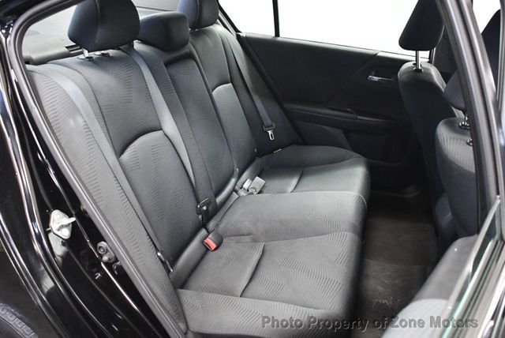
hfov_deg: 53.1
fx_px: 505
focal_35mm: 36
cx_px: 252
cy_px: 169
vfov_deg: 36.9
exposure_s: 1/60
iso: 4500
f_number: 3.5
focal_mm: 18
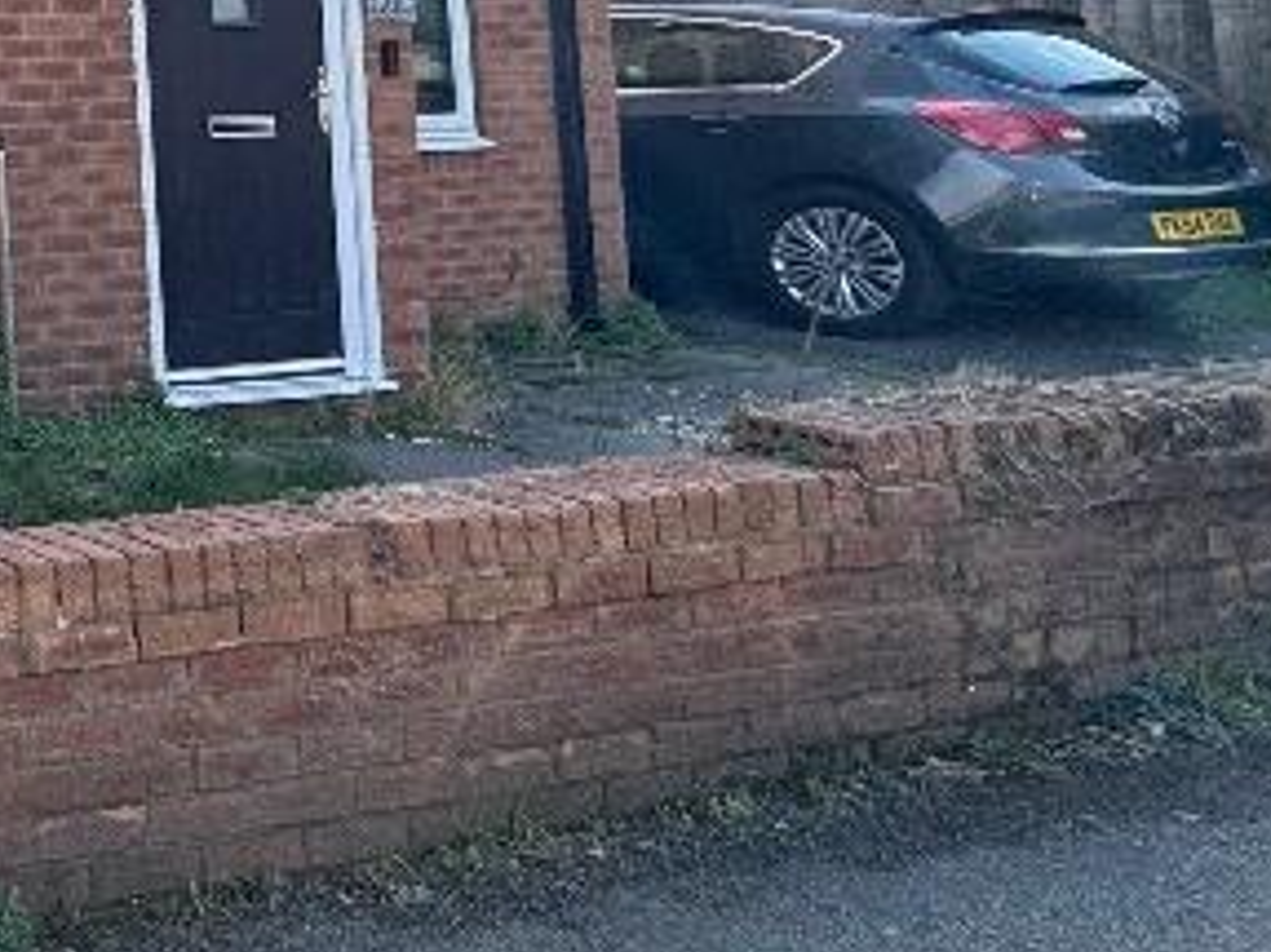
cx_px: -974
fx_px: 1835
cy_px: -75
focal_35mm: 50
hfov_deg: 22.8
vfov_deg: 26.9
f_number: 2.2
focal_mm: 2.22
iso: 40
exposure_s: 1/669
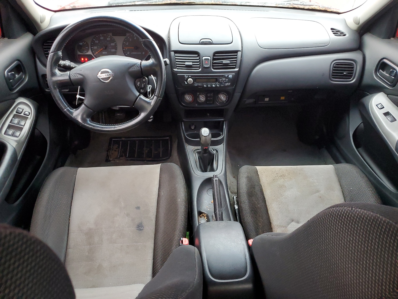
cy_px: 150
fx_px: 299
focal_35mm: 26
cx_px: 199
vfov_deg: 53.1
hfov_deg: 67.3
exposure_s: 1/60.2
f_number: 1.5
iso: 204
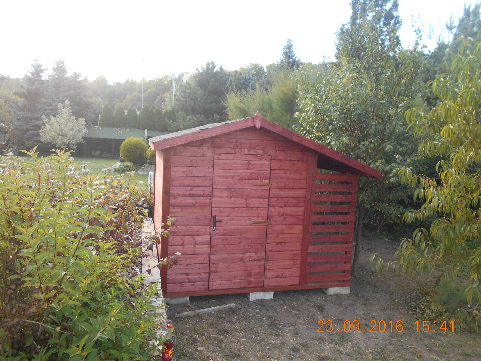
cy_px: 180
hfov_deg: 67.3
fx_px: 361
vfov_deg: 53.1
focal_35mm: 26
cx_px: 240
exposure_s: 1/100
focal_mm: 4.6
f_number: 3.2
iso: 80
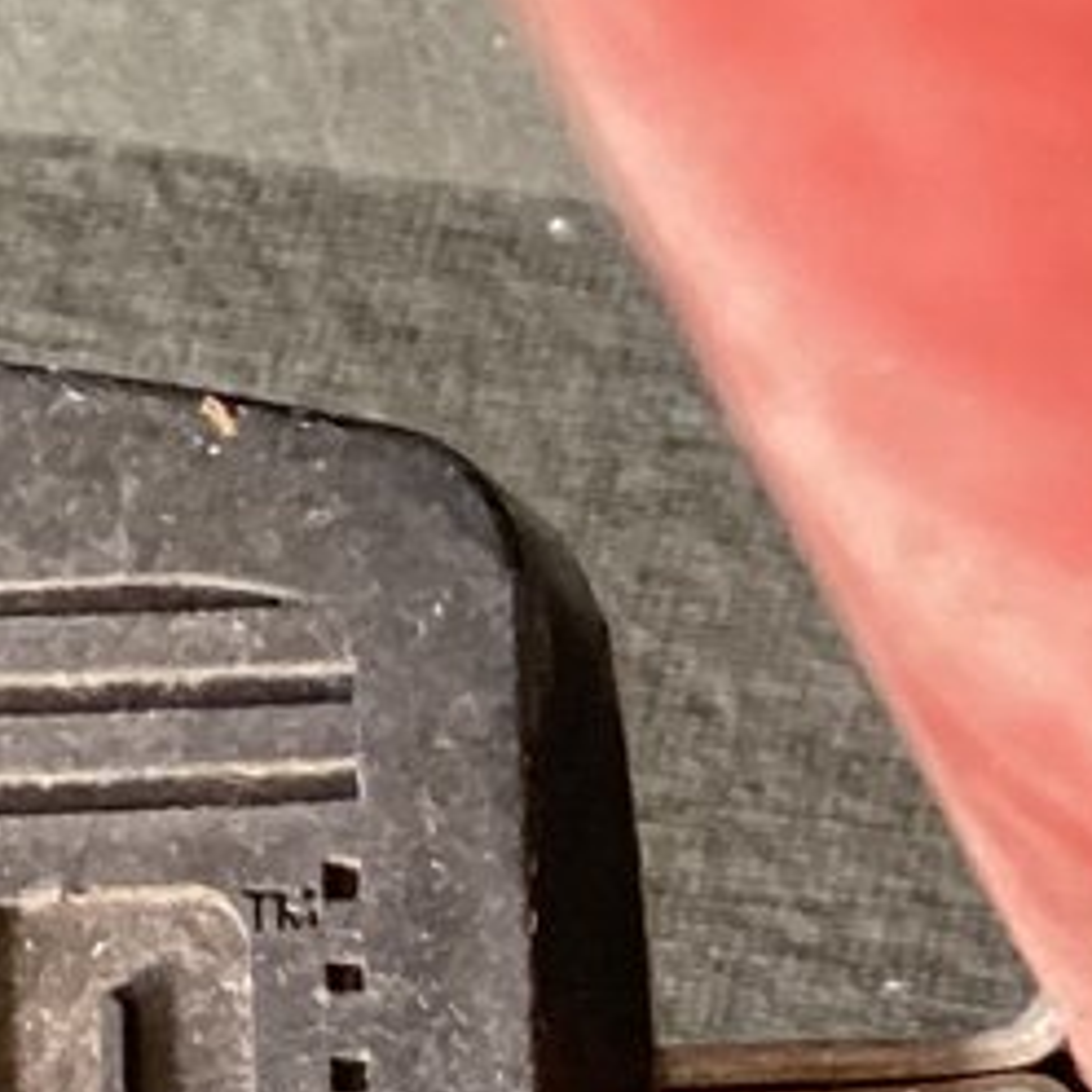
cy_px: 1112
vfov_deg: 10.4
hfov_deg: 10.2
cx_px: 1596
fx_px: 5960
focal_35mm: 167
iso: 400
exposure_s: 1/30
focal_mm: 3.3
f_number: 2.4
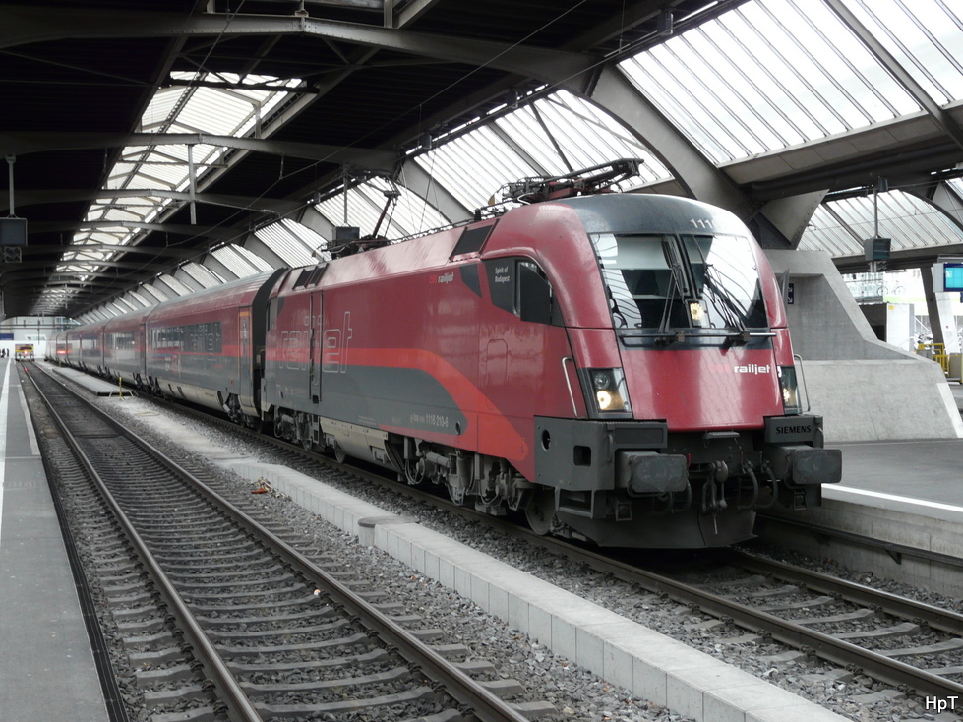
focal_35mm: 47
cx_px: 490
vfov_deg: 30.9
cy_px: 364
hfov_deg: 40.4
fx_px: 1307
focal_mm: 7.5
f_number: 3.2
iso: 100
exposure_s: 1/40
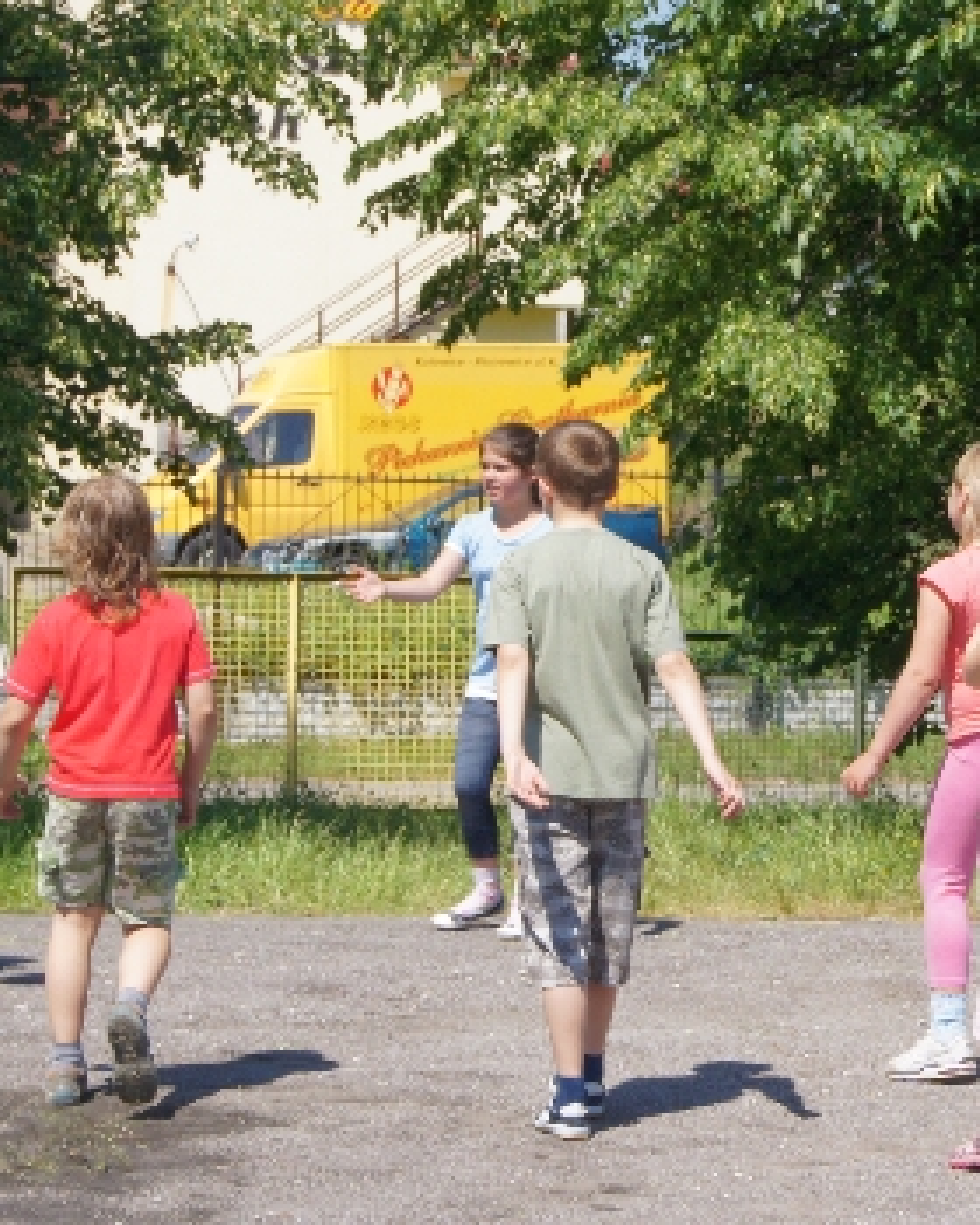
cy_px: 628
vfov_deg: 14.5
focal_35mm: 133
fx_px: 4815
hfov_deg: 11.6
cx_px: 868
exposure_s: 1/200
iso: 200
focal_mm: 55
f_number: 13
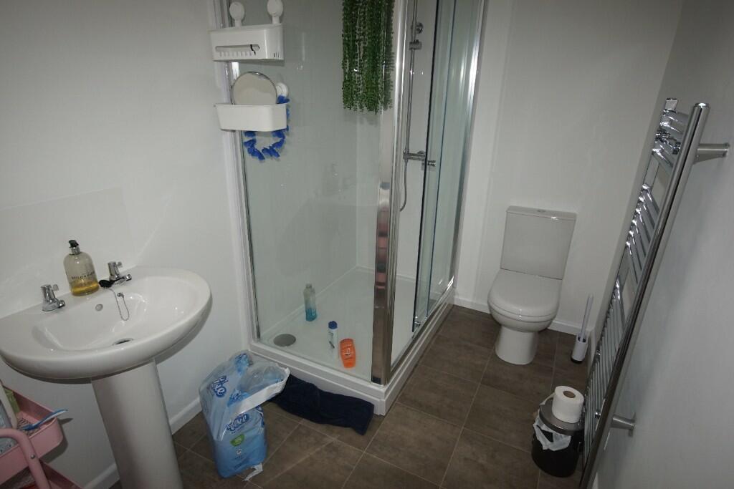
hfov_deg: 85.4
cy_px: 244
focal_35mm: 20
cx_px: 367
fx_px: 398
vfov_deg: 63.2
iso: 800
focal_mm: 13
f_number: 4.5
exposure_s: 1/160
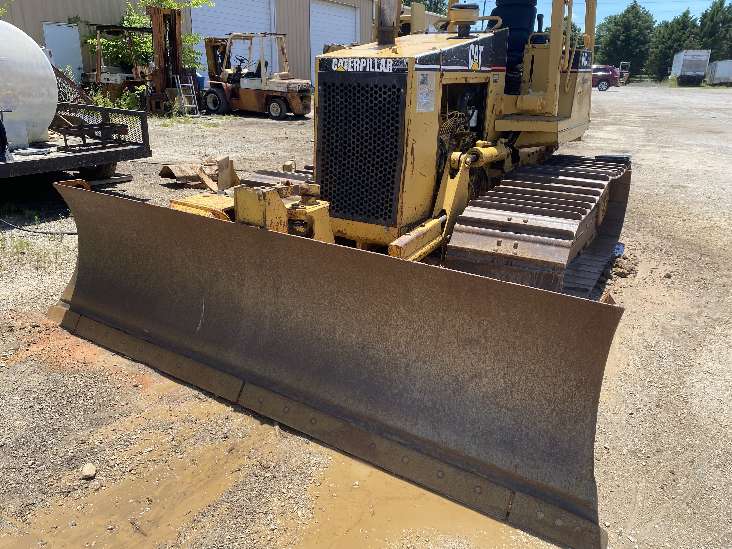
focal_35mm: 26
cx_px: 366
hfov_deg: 67.3
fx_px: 550
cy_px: 274
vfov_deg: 53.1
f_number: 1.8
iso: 32
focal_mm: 4.25
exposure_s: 1/1300
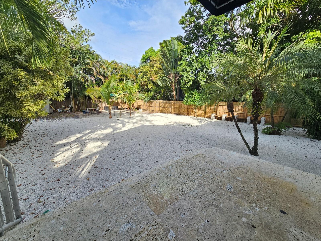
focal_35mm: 13
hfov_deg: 106.2
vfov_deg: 89.9
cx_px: 160
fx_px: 121
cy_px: 120
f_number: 2.2
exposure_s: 1/425
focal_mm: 2.2
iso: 50
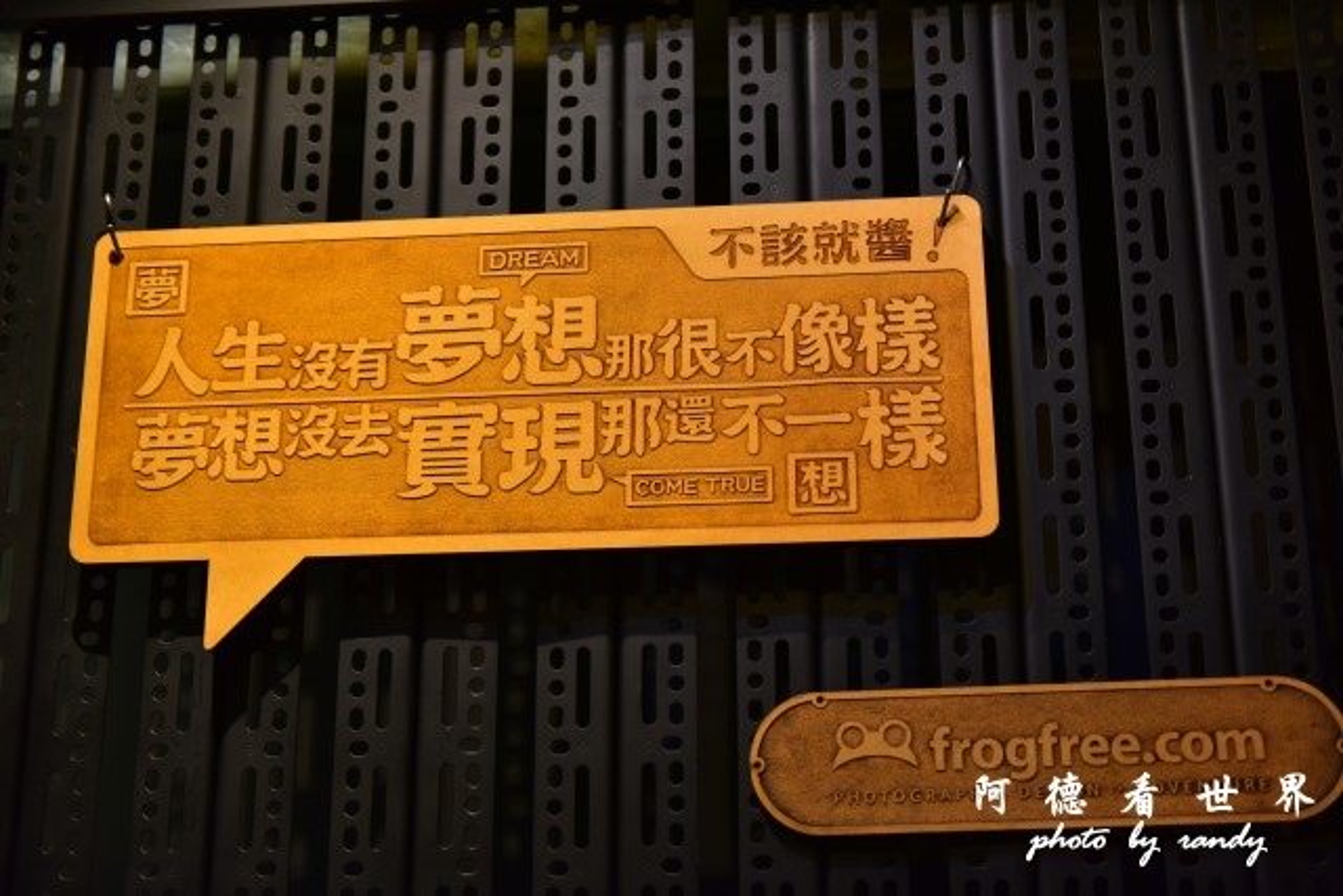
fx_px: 1940
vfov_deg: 26.0
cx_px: 672
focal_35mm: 52
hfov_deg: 38.2
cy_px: 448
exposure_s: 1/100
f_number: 2.8
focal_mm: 52
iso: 1000
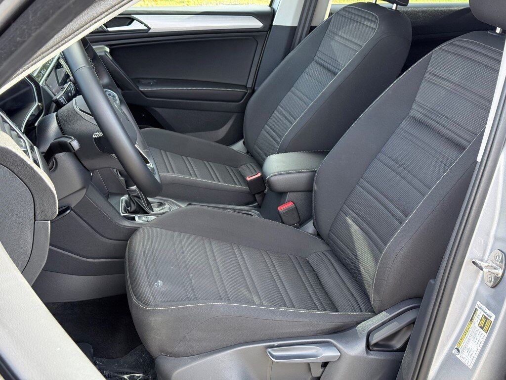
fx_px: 702
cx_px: 253
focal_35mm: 48
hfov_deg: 39.7
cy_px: 190
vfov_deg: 30.3
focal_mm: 6.76
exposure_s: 1/242
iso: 100
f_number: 1.78
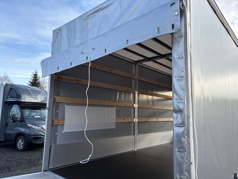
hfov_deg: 67.3
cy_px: 90
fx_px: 179
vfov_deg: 53.1
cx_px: 119
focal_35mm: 26
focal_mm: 5.96
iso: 50
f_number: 1.6
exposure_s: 1/830
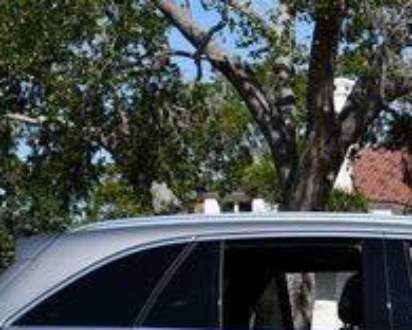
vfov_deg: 10.4
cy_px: 300
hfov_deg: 12.7
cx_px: 501
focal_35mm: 148
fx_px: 1805
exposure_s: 1/400
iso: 100
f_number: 10
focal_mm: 24
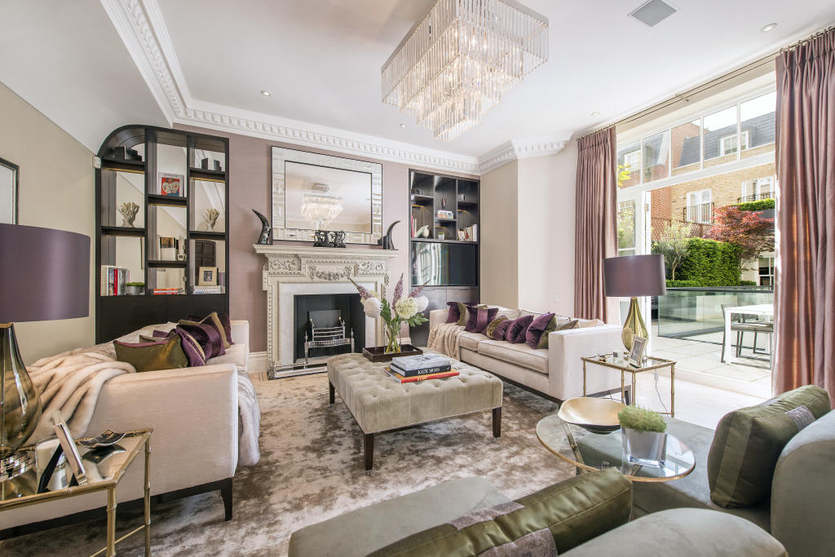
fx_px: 325
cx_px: 418
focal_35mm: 14
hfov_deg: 104.2
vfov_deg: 81.2
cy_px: 278
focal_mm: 14
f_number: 7.1
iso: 400
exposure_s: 1/160
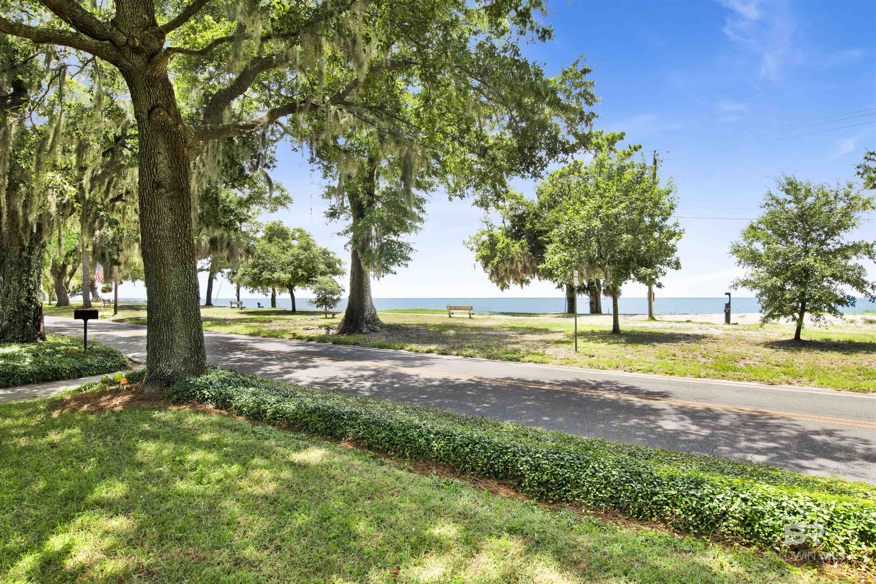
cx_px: 438
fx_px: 462
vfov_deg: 64.6
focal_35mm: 19
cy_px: 292
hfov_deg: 86.9
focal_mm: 19
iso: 200
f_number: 11
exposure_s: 1/100
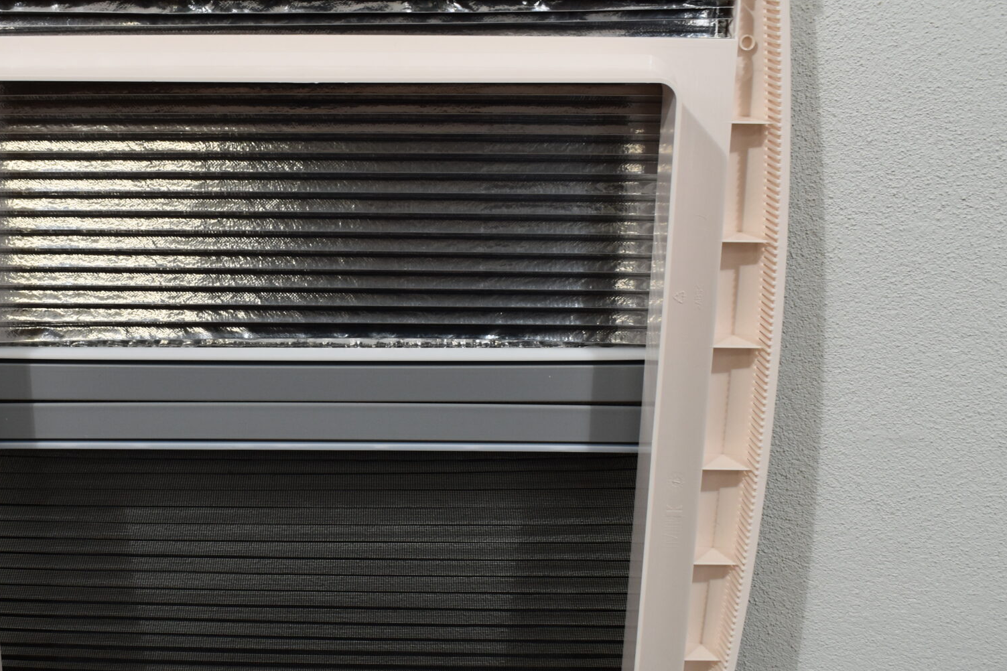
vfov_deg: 29.2
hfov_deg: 42.2
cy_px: 358
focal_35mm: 46
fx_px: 1287
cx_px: 334
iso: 360
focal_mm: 18
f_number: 5.6
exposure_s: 1/125
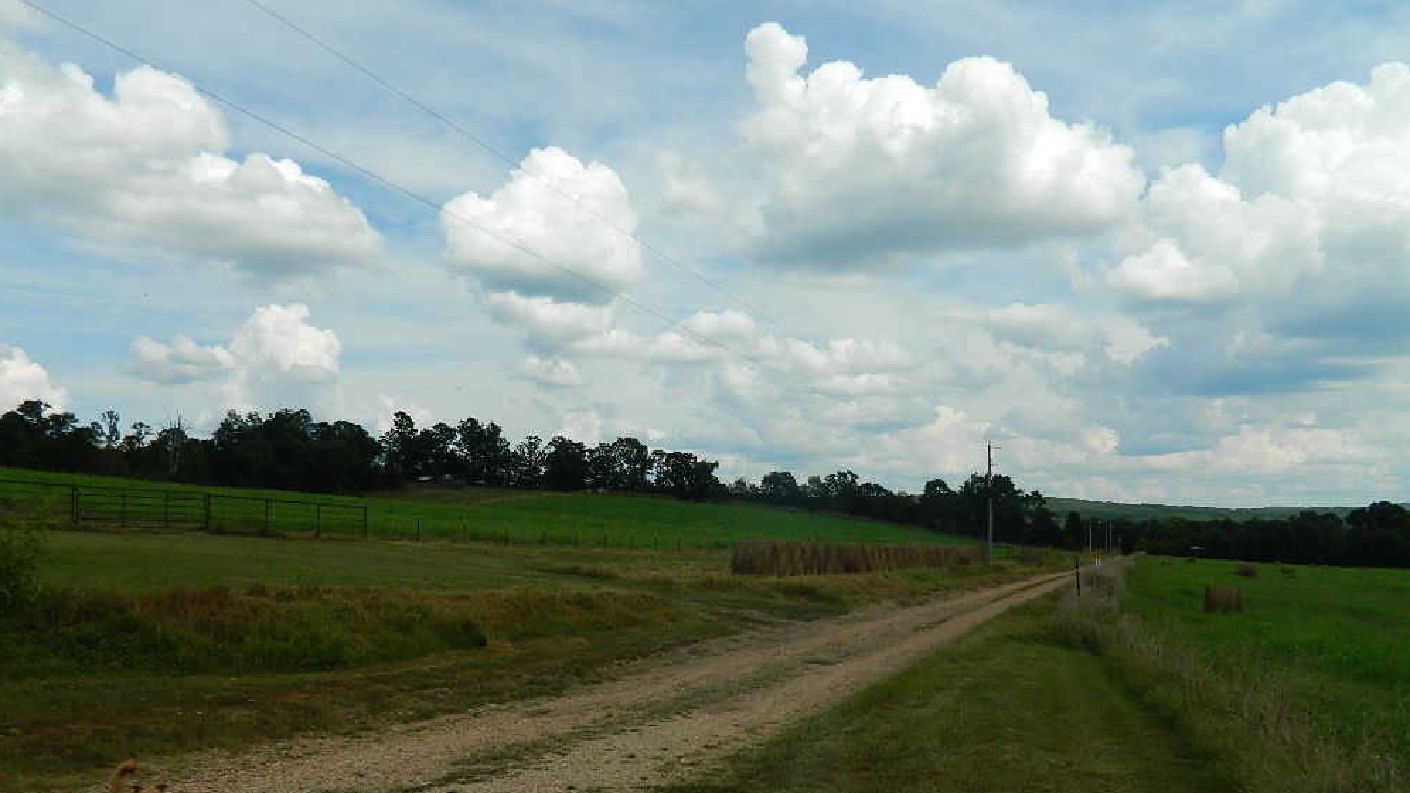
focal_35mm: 28
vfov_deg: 41.3
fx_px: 1047
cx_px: 718
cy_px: 474
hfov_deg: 67.9
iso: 80
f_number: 8.7
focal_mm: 4.5
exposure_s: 1/200
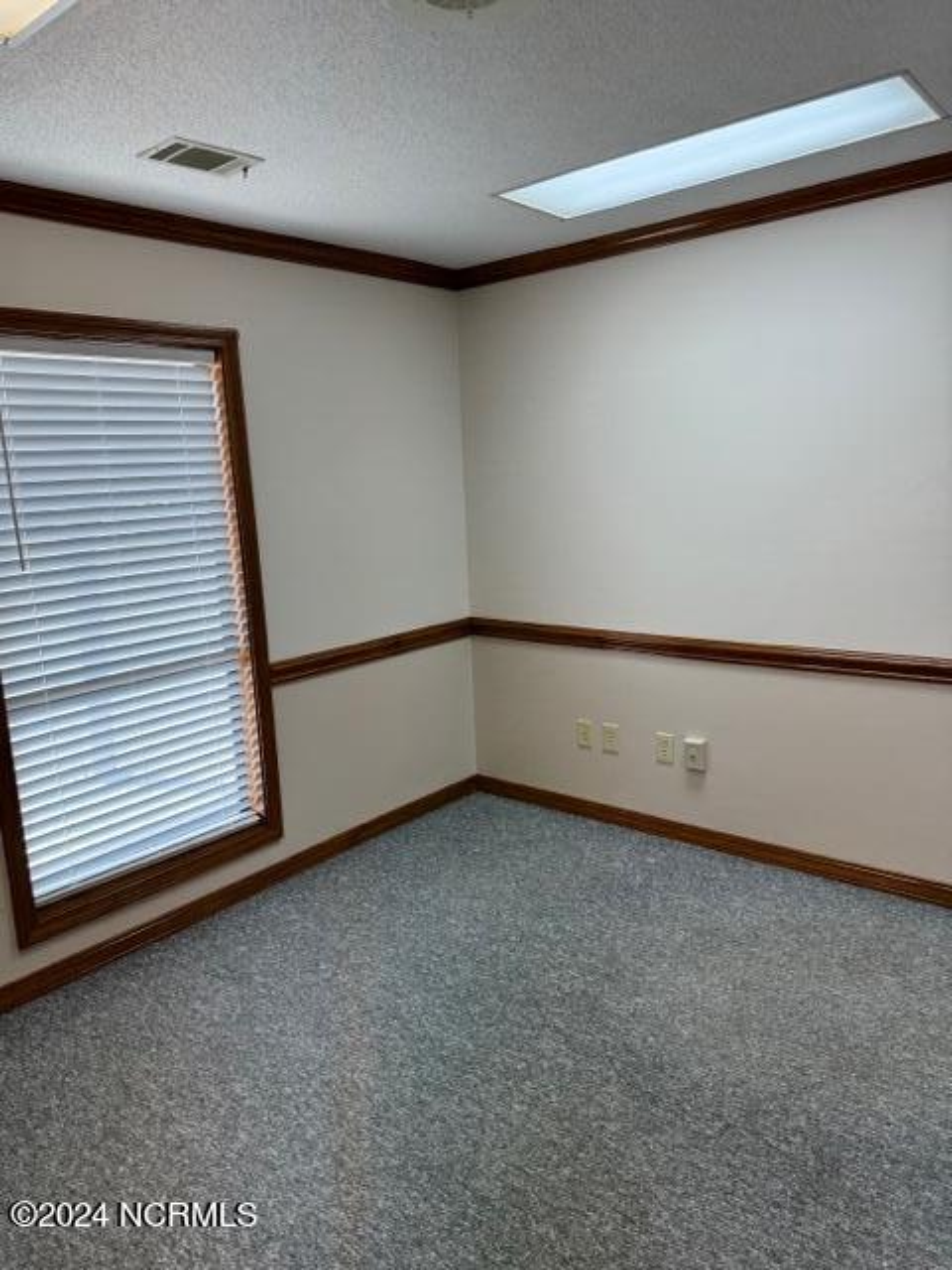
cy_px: 635
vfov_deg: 71.6
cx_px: 476
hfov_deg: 56.8
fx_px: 880
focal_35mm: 24
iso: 80
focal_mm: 6.76
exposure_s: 1/167
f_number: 1.78
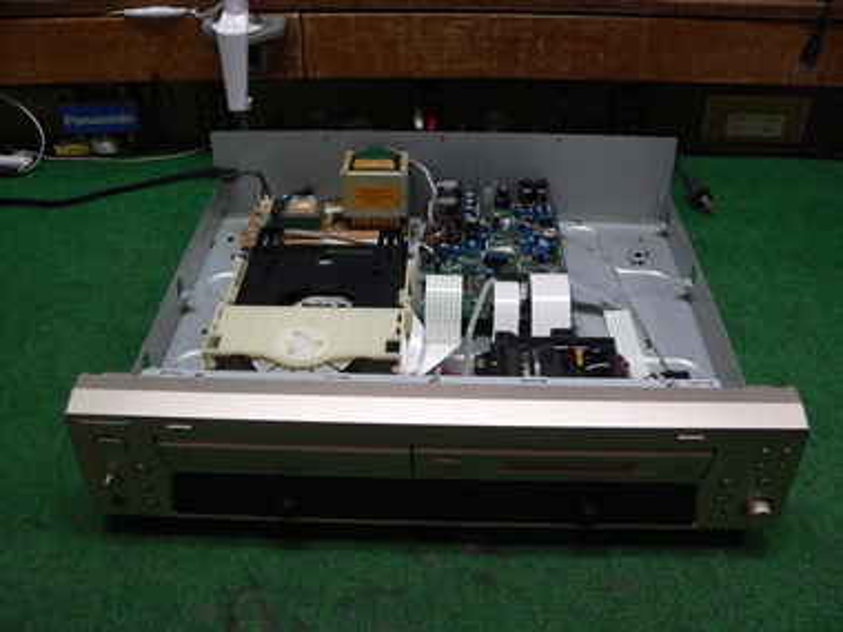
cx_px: 422
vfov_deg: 39.7
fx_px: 877
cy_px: 316
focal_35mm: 36
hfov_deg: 51.4
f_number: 2.8
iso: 200
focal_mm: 6
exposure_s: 1/30
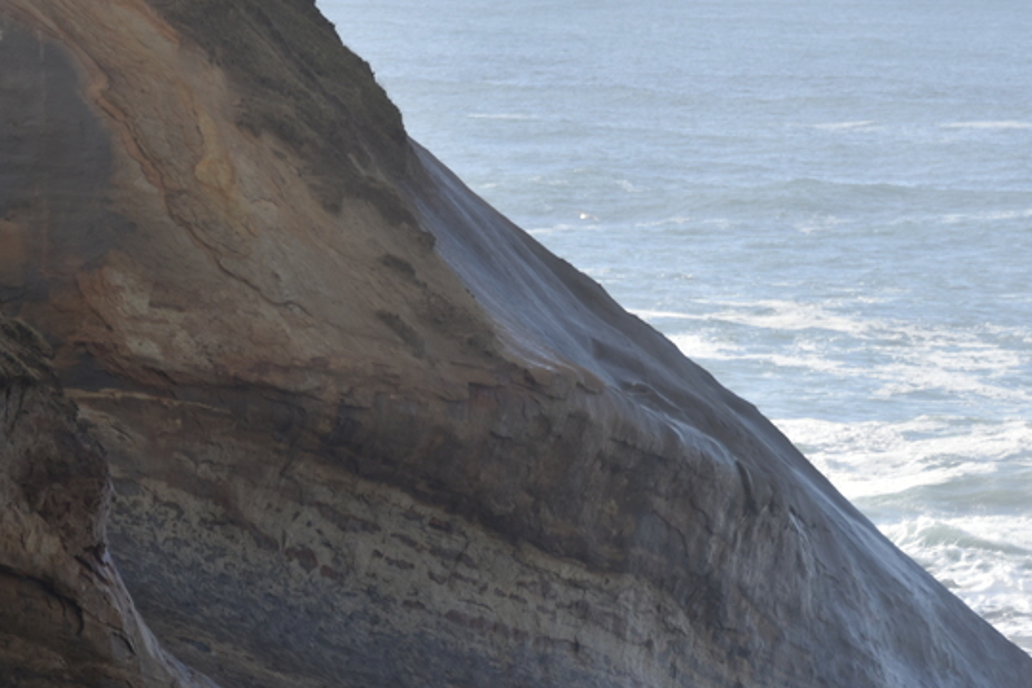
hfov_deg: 5.1
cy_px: 422
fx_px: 11577
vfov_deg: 3.4
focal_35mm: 404
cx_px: 320
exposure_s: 1/400
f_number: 5.6
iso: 160
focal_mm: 170
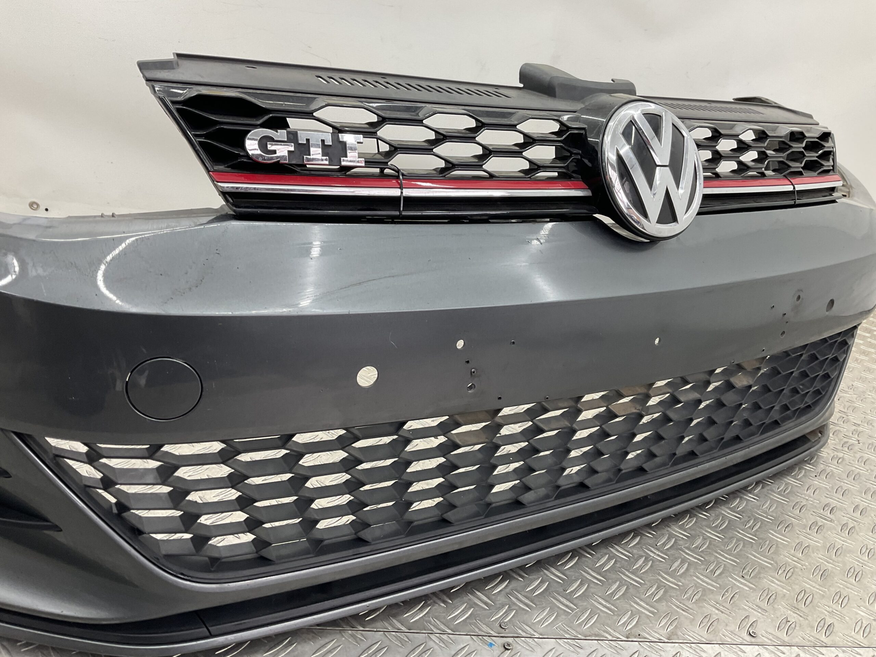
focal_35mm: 29
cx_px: 438
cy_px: 328
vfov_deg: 48.2
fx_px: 734
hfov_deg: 61.7
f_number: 1.8
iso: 40
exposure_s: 1/100
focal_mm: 3
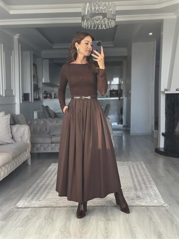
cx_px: 90
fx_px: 331
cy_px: 120
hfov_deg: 30.3
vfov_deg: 39.6
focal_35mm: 48
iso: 125
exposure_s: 1/121
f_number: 1.78
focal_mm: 6.86
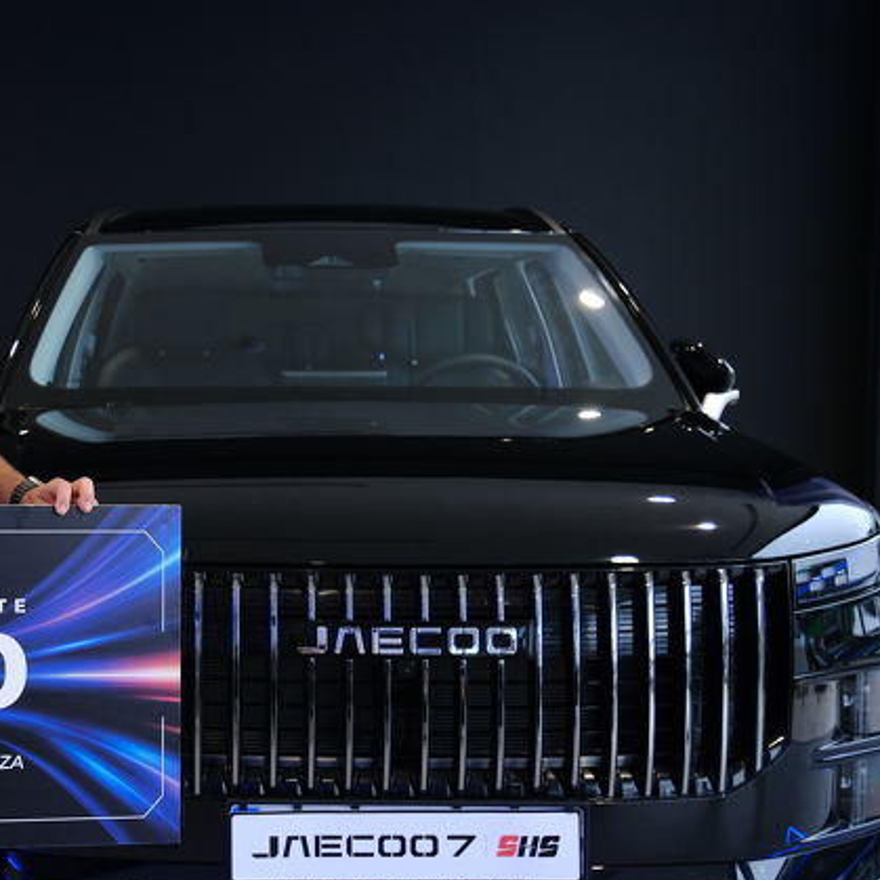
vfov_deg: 28.2
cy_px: 467
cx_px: 164
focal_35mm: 61
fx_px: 1754
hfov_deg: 27.5
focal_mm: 28
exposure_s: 1/250
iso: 1250
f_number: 2.8
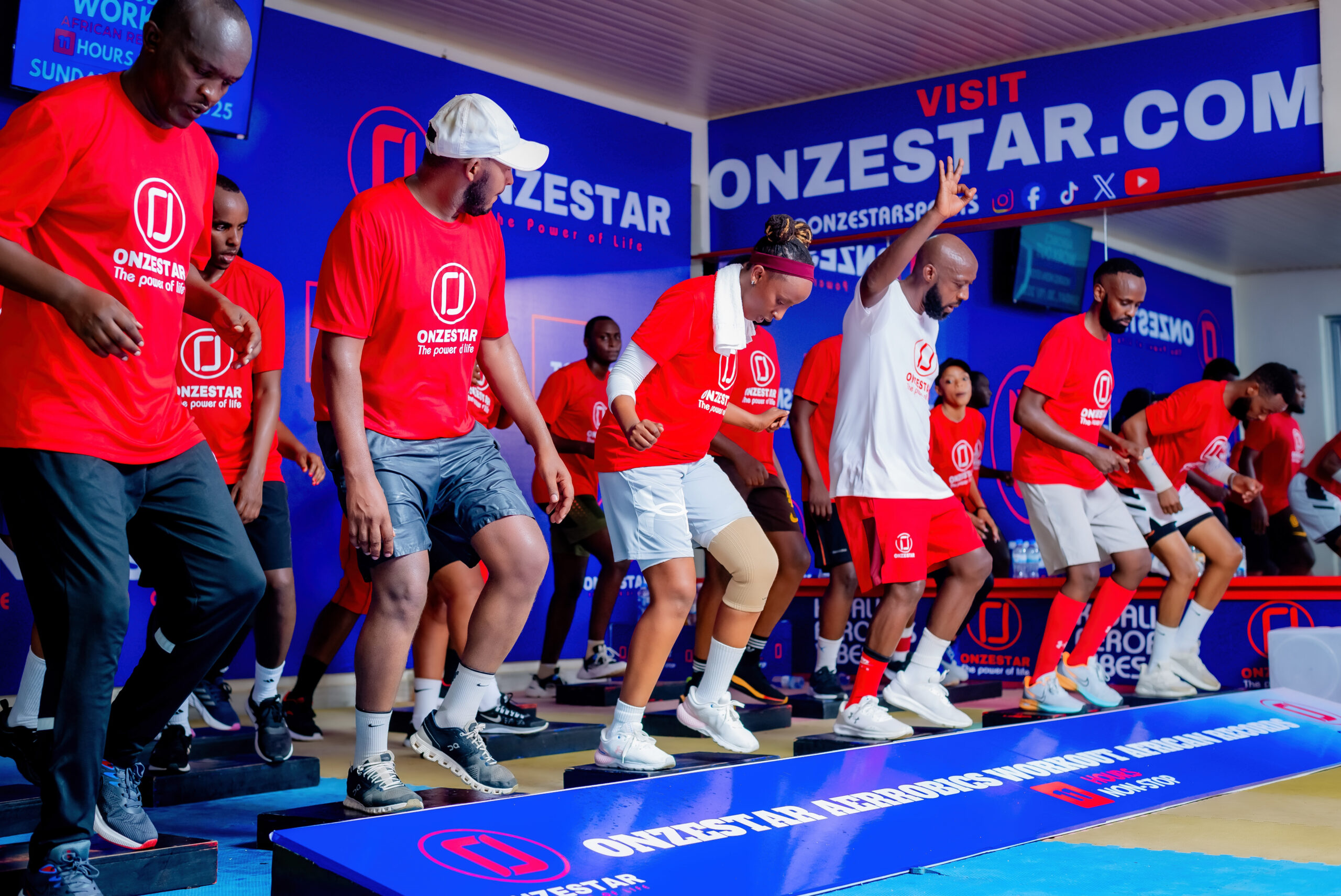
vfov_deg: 27.0
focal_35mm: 50
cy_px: 448
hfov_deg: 39.6
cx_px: 670
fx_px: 1863
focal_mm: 50
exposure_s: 1/160
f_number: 3.5
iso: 500
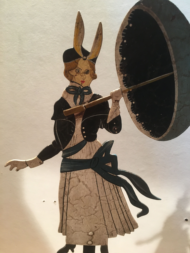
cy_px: 126
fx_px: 212
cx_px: 95
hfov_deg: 48.2
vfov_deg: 61.7
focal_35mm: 29
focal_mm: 4.15
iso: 200
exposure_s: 1/17
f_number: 2.2
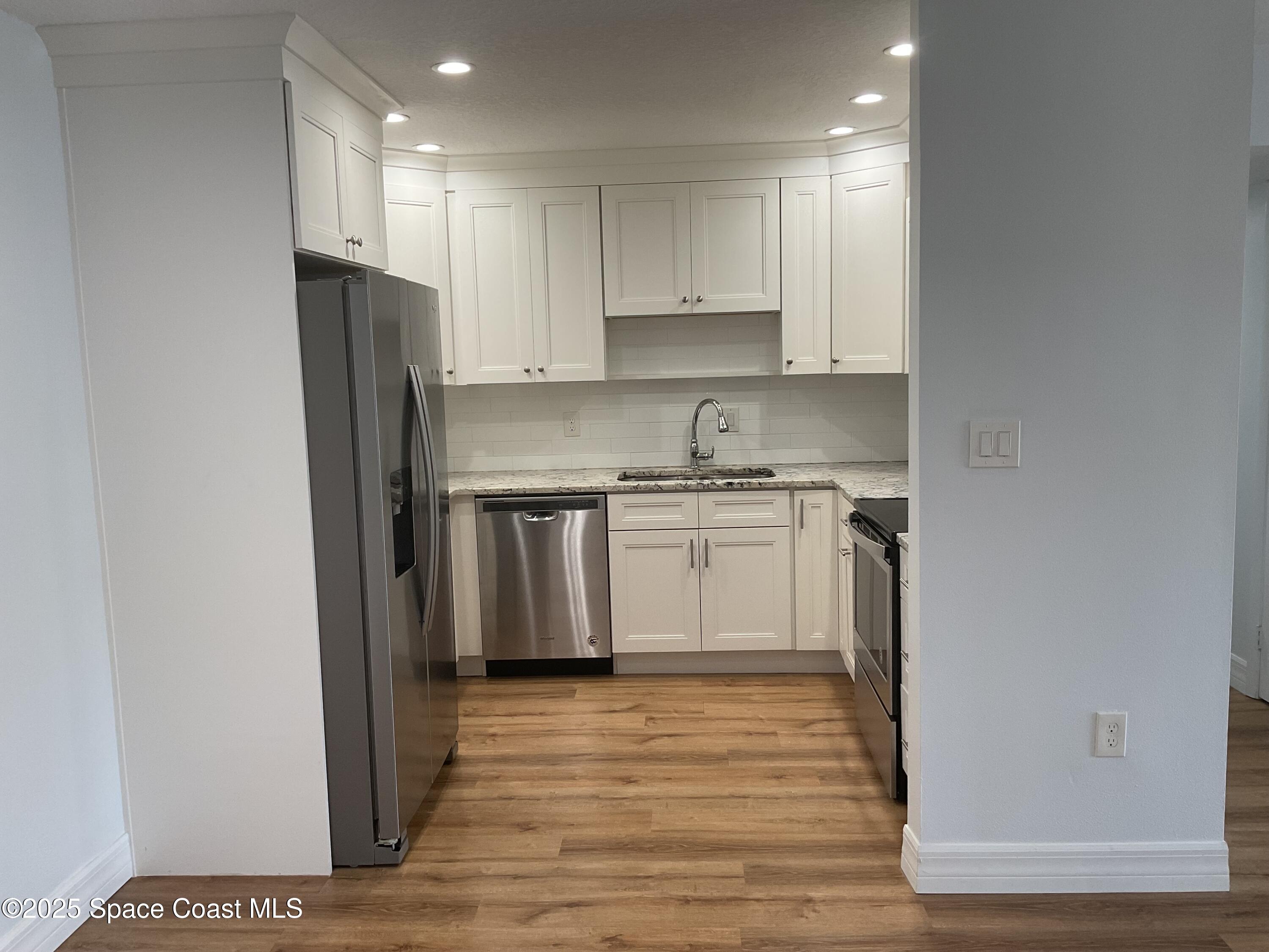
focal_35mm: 29
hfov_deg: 61.7
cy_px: 476
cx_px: 634
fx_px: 1063
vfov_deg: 48.2
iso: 50
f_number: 1.8
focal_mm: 3
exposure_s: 1/60
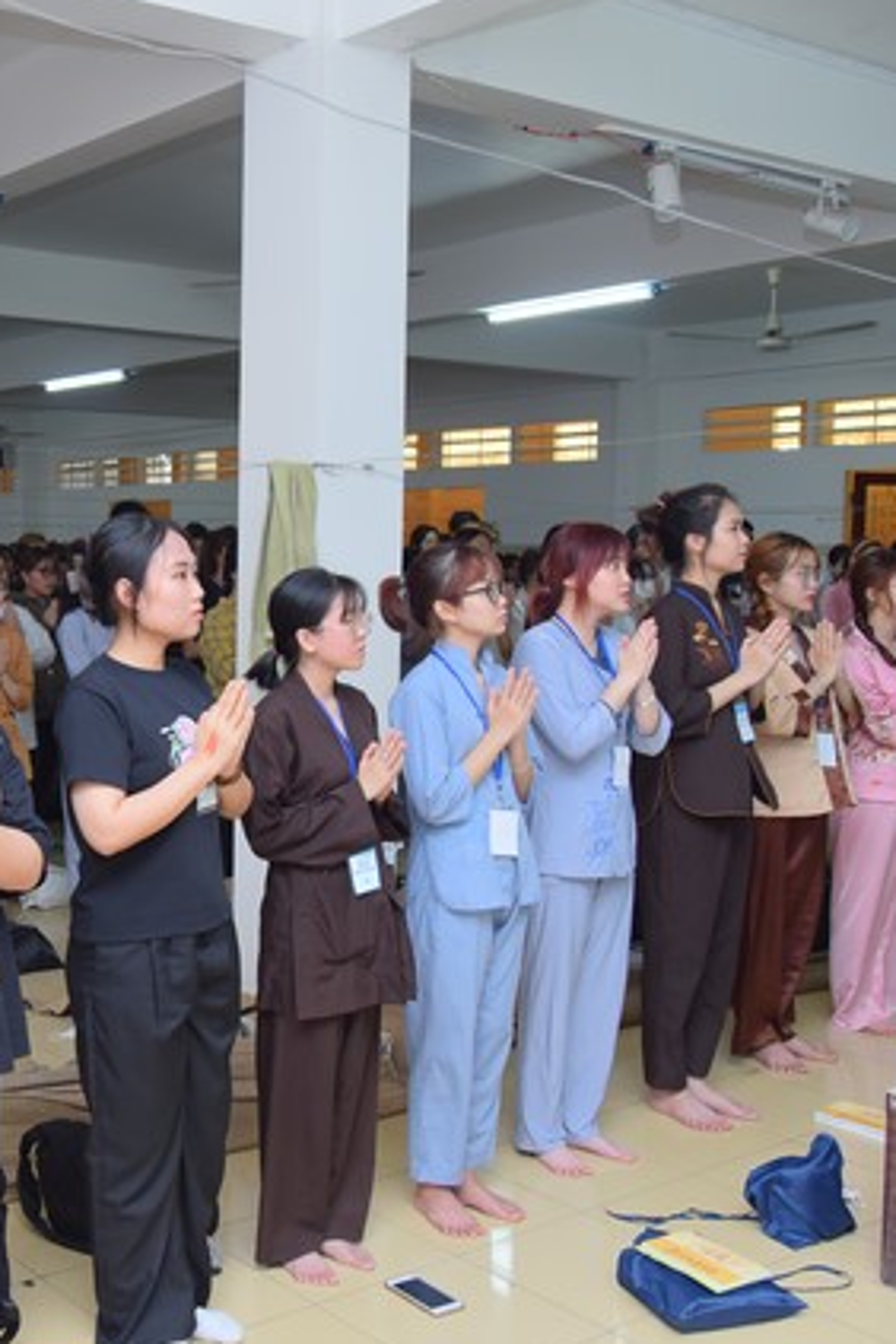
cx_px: 86
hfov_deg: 29.8
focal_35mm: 43
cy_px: 675
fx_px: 1605
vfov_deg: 45.4
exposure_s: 1/125
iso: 640
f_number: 4.5
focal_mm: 28
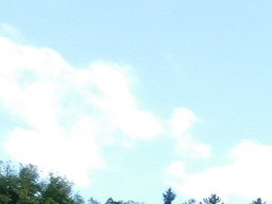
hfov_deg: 13.2
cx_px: 624
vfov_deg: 11.1
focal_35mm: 117
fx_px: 919
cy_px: 455
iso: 125
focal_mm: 4
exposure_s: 1/1000
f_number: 3
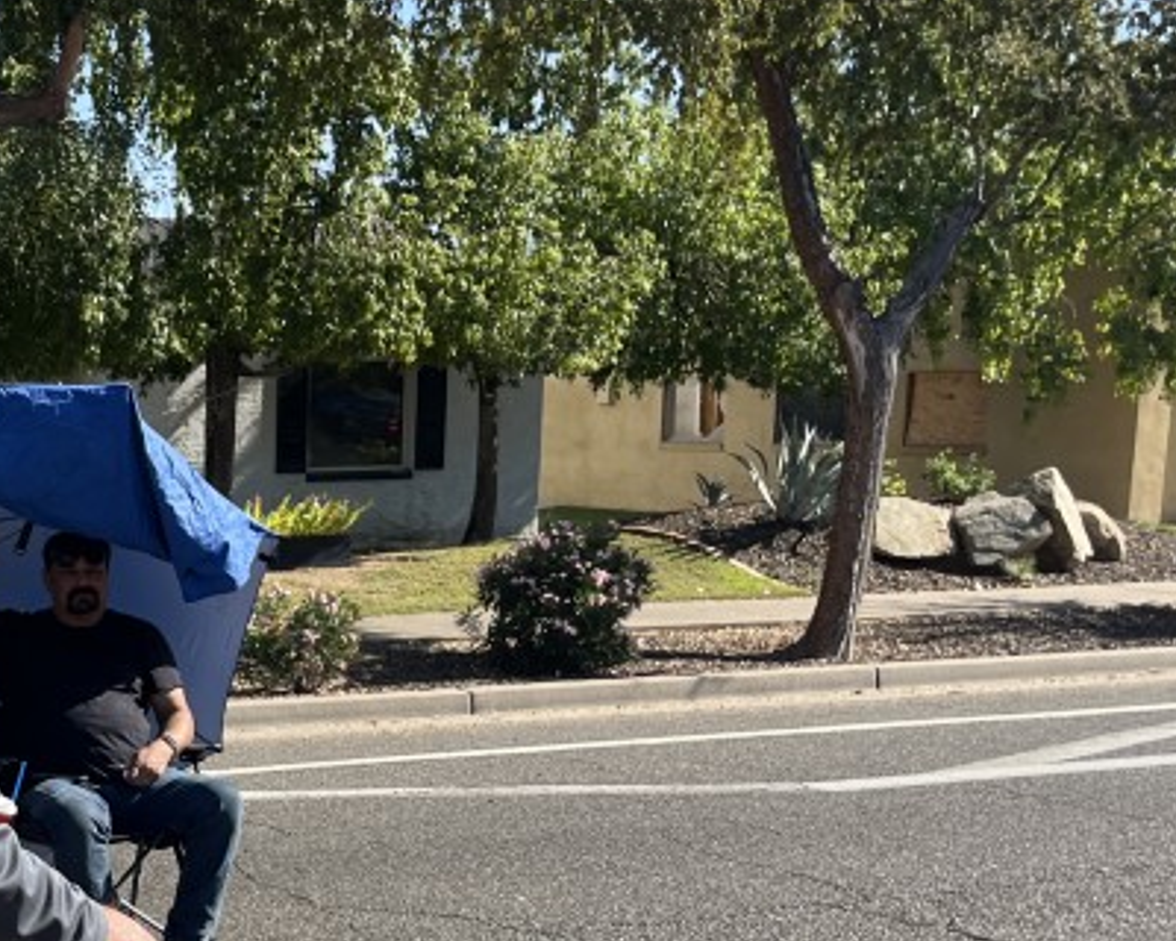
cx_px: 9
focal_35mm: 65
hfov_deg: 27.5
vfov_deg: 22.9
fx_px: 2262
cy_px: 850
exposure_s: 1/1695
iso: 50
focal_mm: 5.1
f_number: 1.6
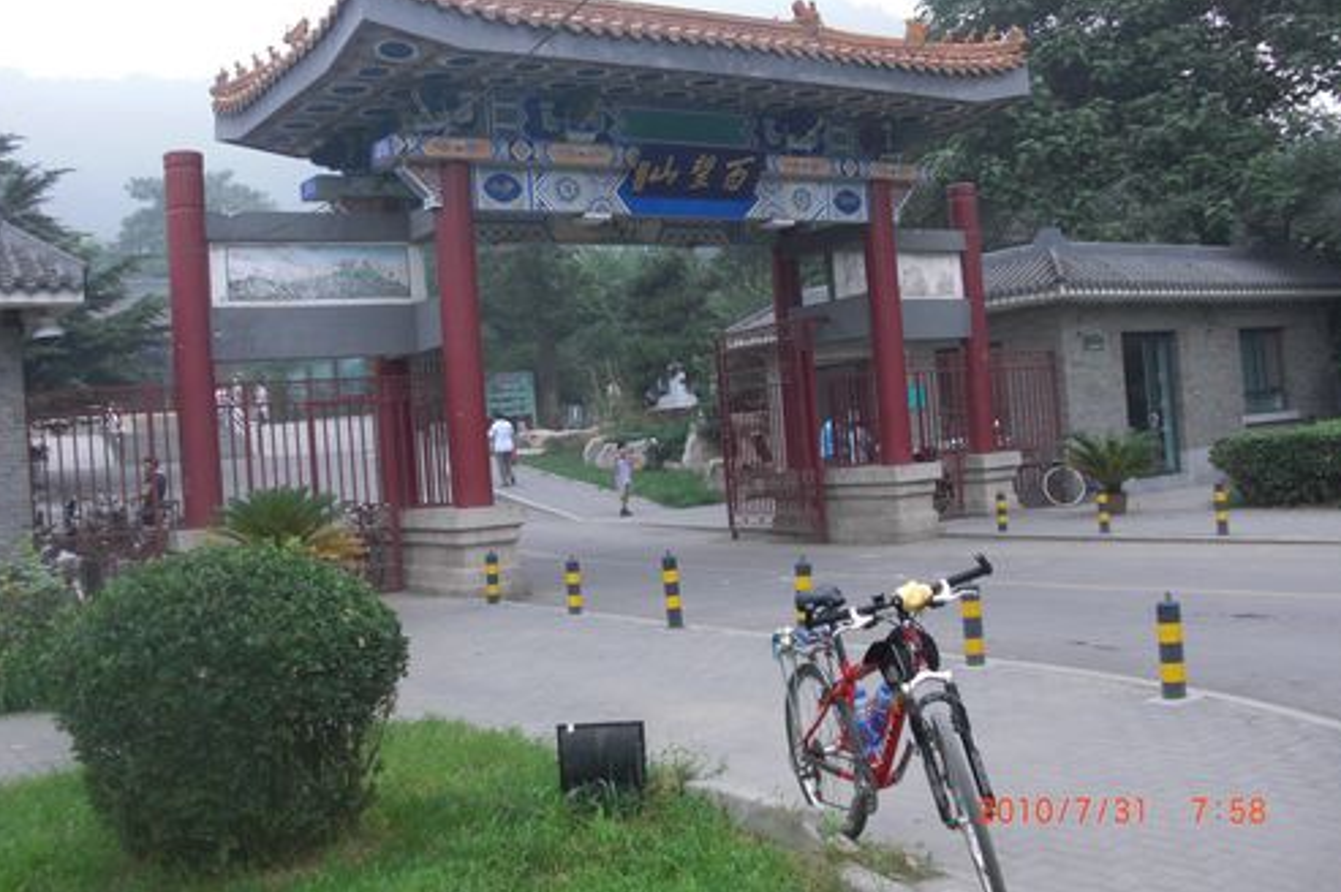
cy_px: 404
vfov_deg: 35.0
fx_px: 1415
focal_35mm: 38
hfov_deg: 50.7
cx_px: 669
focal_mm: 6.3
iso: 100
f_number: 2.8
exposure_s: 1/125
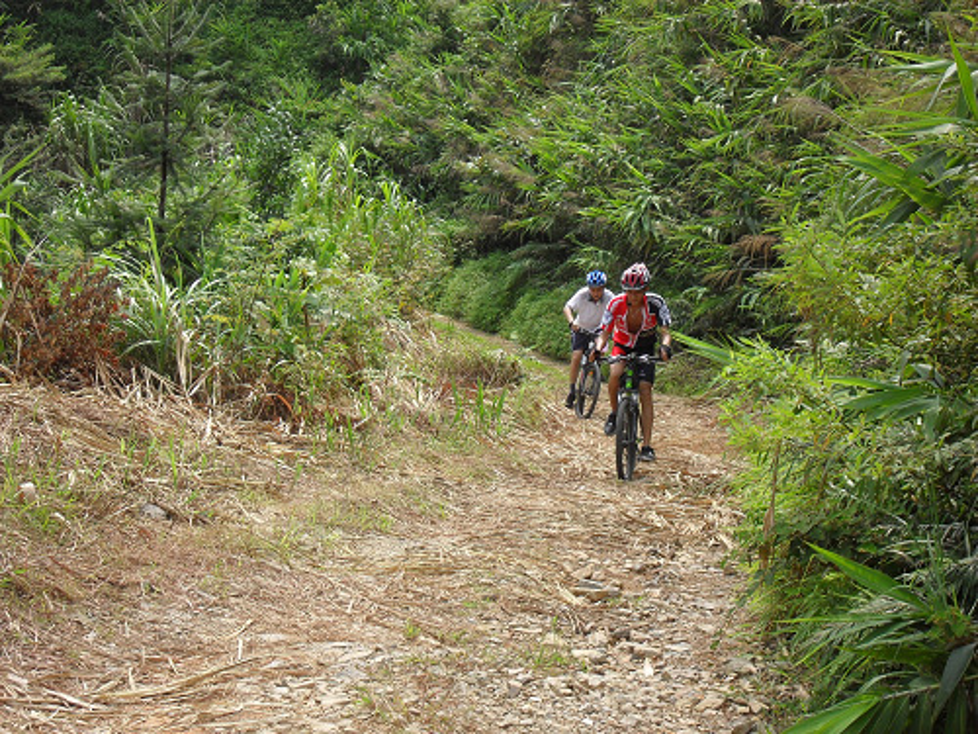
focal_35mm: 89
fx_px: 2515
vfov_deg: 16.6
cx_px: 489
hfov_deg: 22.0
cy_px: 367
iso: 100
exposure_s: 1/250
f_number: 5.5
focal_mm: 15.7
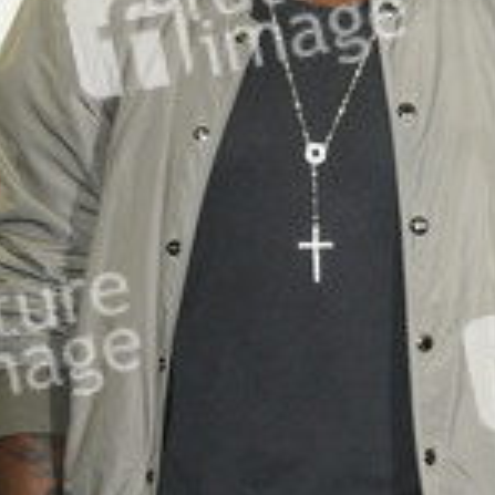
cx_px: 332
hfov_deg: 6.4
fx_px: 4433
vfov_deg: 6.4
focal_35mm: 274
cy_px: 186
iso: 640
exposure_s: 1/200
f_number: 4.5
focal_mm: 80
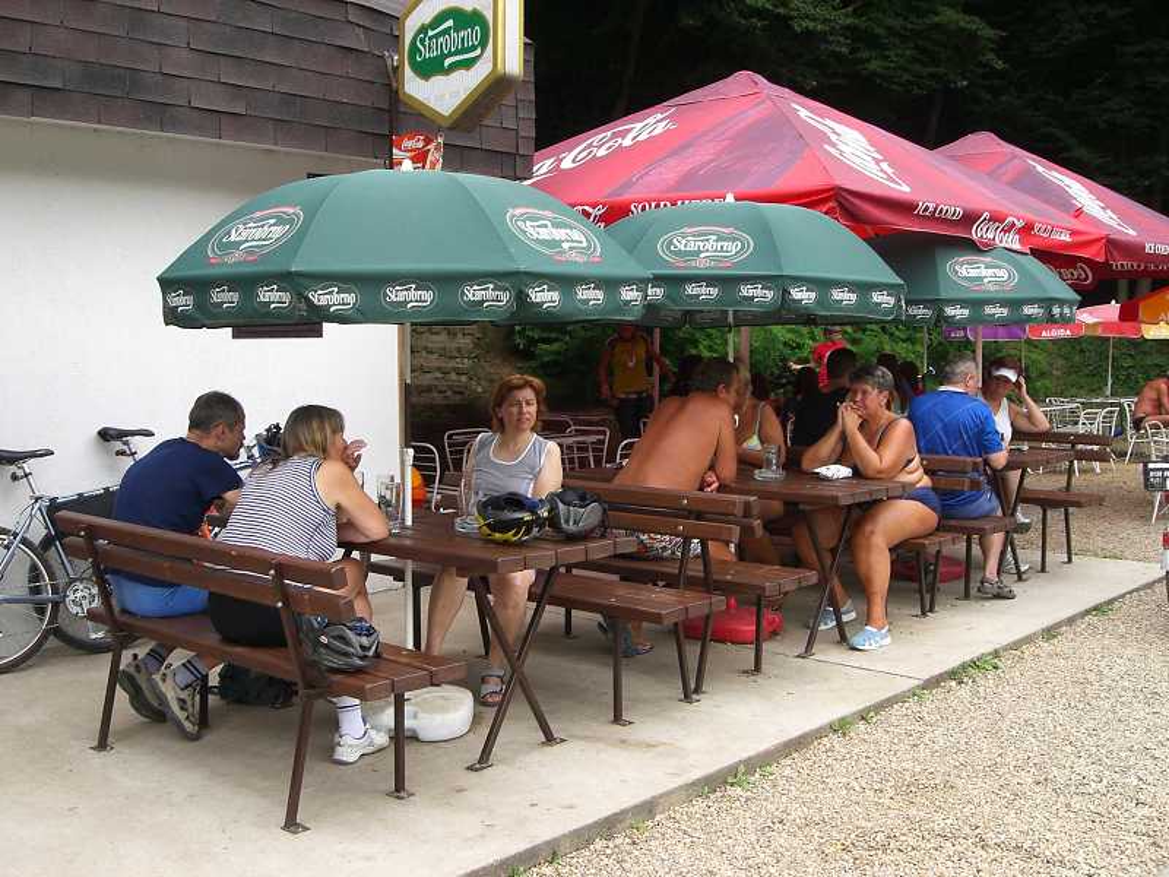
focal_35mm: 38
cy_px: 438
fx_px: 1283
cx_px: 584
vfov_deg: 37.7
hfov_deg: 49.0
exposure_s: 1/100
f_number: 4.4
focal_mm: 6.3
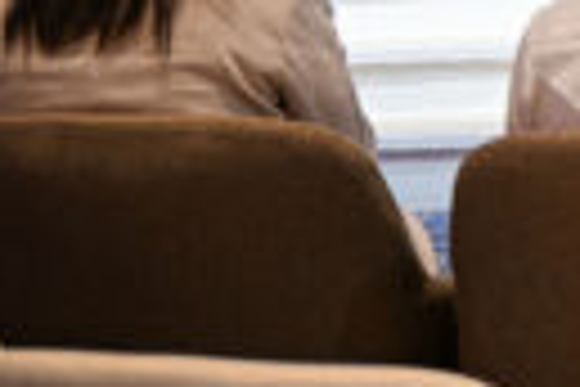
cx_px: 1178
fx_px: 3302
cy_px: -396
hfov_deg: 9.4
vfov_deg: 6.5
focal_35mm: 205
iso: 125
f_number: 2.8
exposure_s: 1/60
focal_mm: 34.5
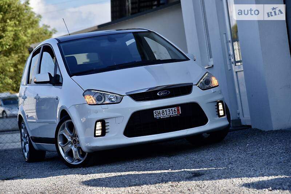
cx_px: 146
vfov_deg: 11.4
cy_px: 97
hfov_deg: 17.1
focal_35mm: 120
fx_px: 970
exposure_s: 1/500
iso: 200
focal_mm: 120
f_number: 5.6
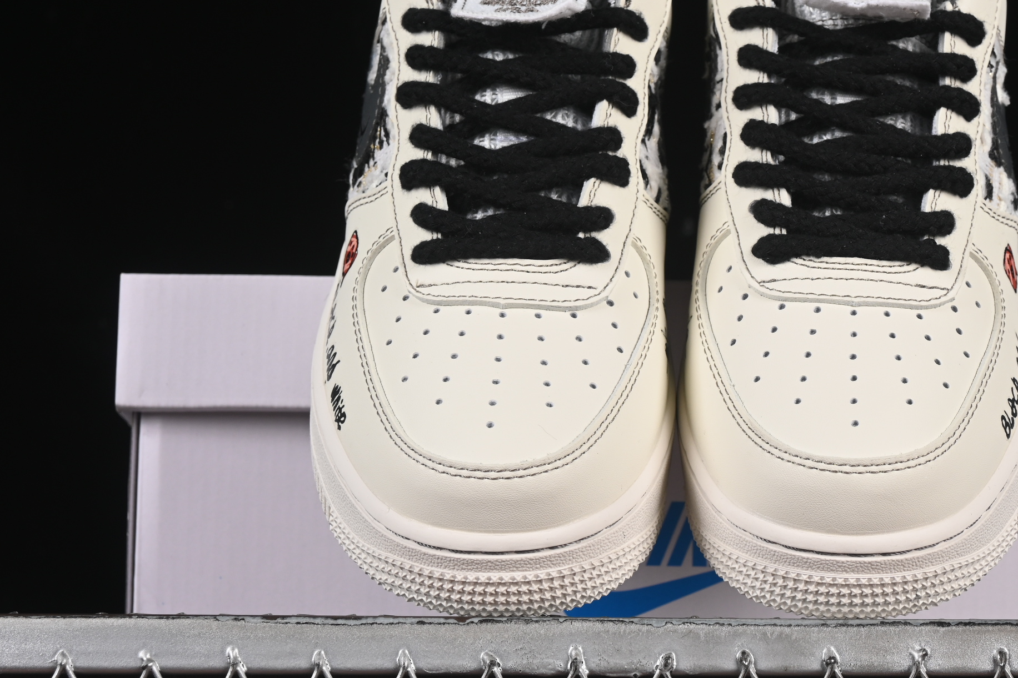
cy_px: 294
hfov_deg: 17.9
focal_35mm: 114
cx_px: 671
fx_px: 3223
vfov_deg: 12.0
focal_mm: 50
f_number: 8
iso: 160
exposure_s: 1/80
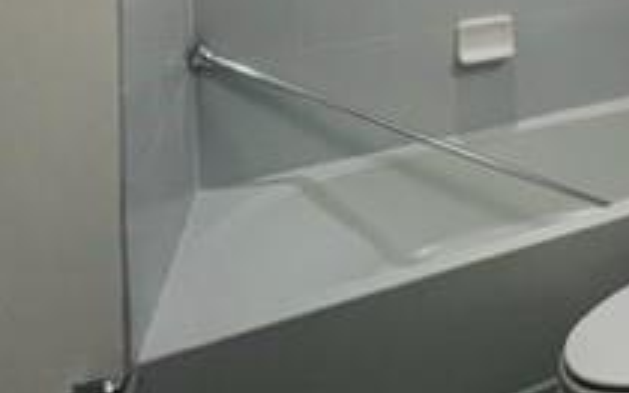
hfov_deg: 34.4
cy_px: -207
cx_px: 806
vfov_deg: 23.8
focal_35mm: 42
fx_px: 720
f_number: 1.8
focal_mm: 1.57
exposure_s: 1/120
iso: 100
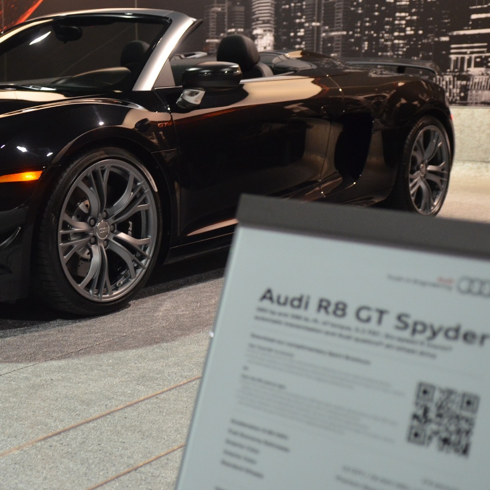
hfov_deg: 30.5
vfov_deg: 31.1
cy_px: 218
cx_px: 119
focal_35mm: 55
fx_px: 881
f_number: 2.8
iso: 1600
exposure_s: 1/80
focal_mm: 24
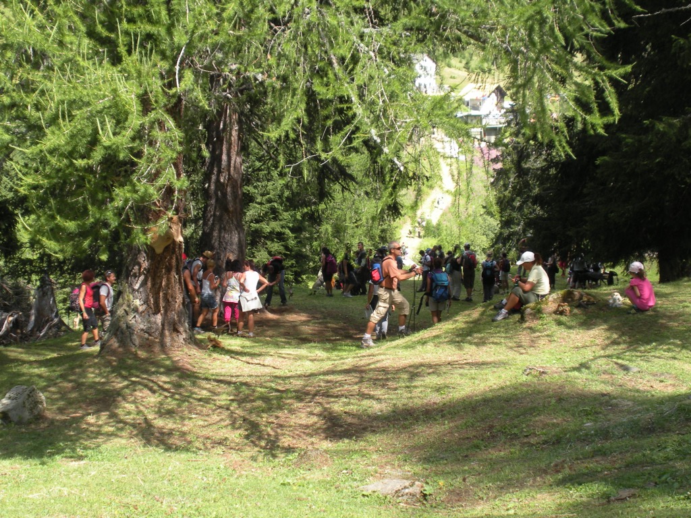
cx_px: 346
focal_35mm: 50
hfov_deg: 38.2
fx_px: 998
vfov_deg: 29.1
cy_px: 259
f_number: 4.4
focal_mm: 9.1
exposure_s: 1/125
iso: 64
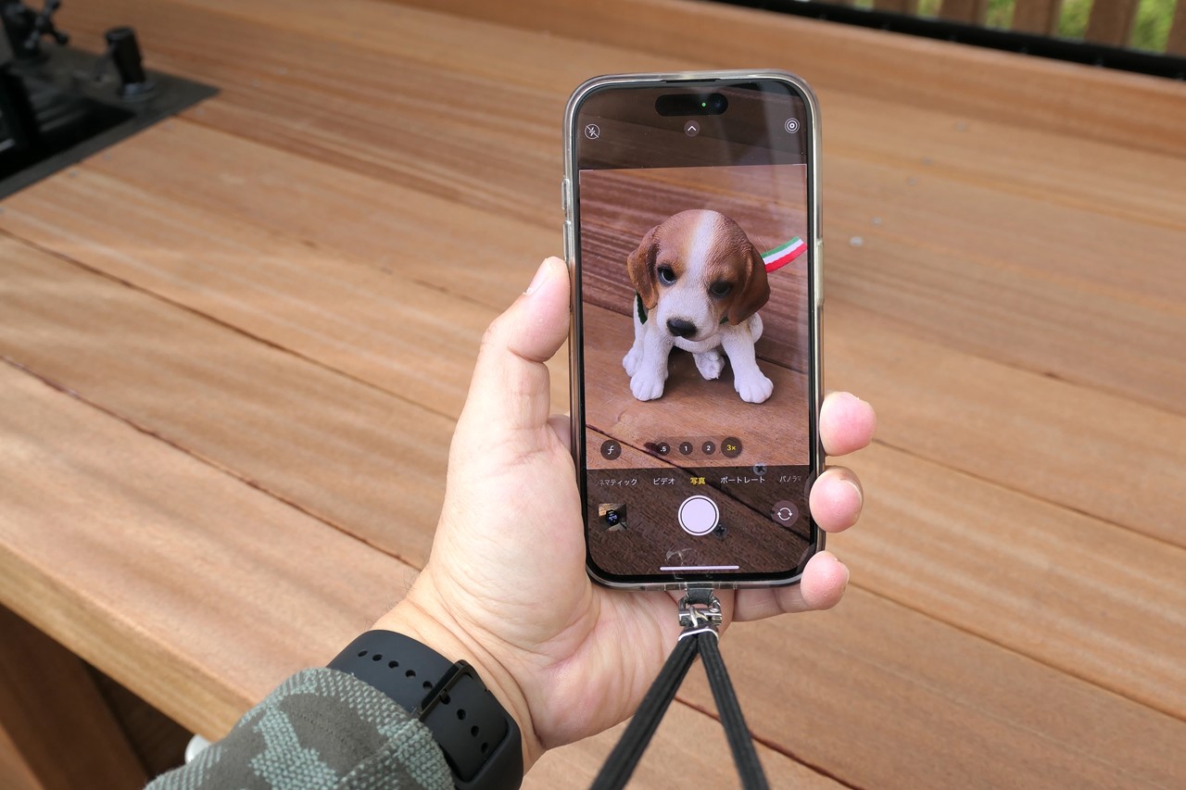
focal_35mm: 33
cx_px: 593
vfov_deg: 40.0
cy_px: 395
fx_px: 1087
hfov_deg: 57.2
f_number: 3.6
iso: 200
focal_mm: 12
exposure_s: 1/400
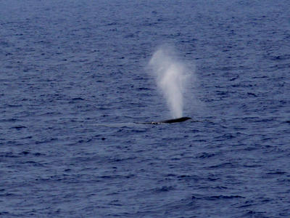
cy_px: 109
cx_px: 145
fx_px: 2513
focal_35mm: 300
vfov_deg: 5.0
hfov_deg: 6.6
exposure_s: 1/1300
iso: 200
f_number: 9
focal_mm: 150
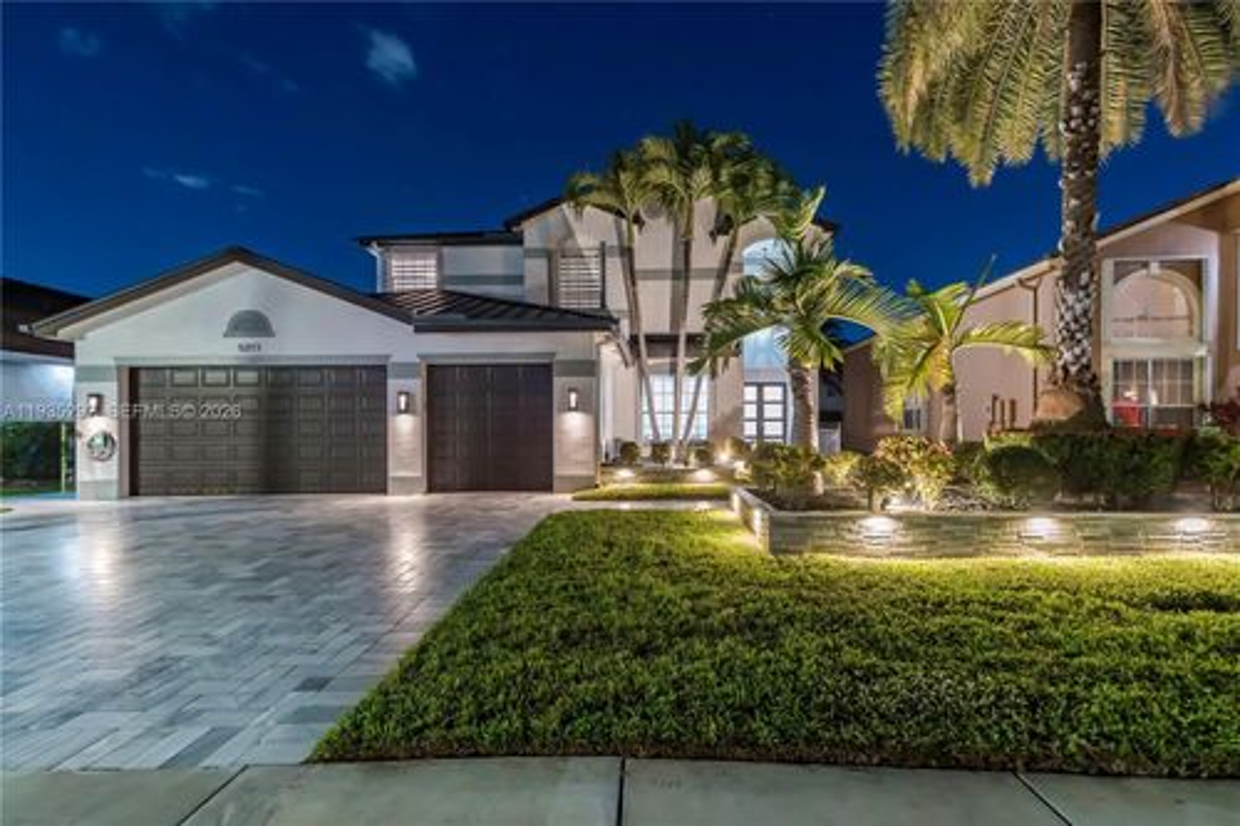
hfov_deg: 96.8
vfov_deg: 73.7
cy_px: 413
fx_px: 551
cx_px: 620
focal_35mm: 16
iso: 2000
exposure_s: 1/10
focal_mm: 16
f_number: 3.5
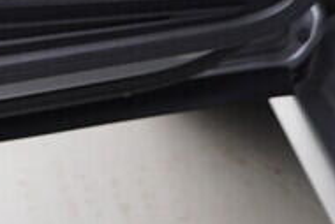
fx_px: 1807
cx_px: -339
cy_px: -366
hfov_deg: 9.8
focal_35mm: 194
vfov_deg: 6.6
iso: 125
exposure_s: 1/50
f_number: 3.2
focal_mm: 24
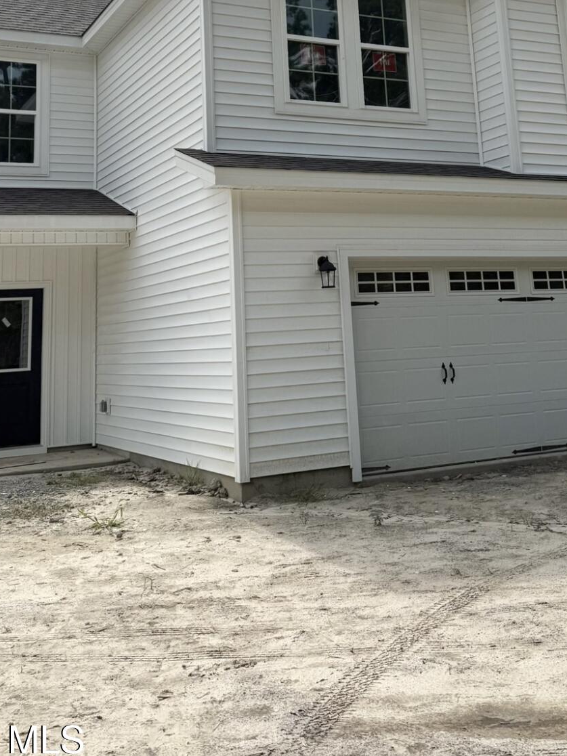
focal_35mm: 43
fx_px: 939
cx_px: 303
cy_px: 125
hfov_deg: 33.6
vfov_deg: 41.5
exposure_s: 1/14286
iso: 64
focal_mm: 6.76
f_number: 1.78
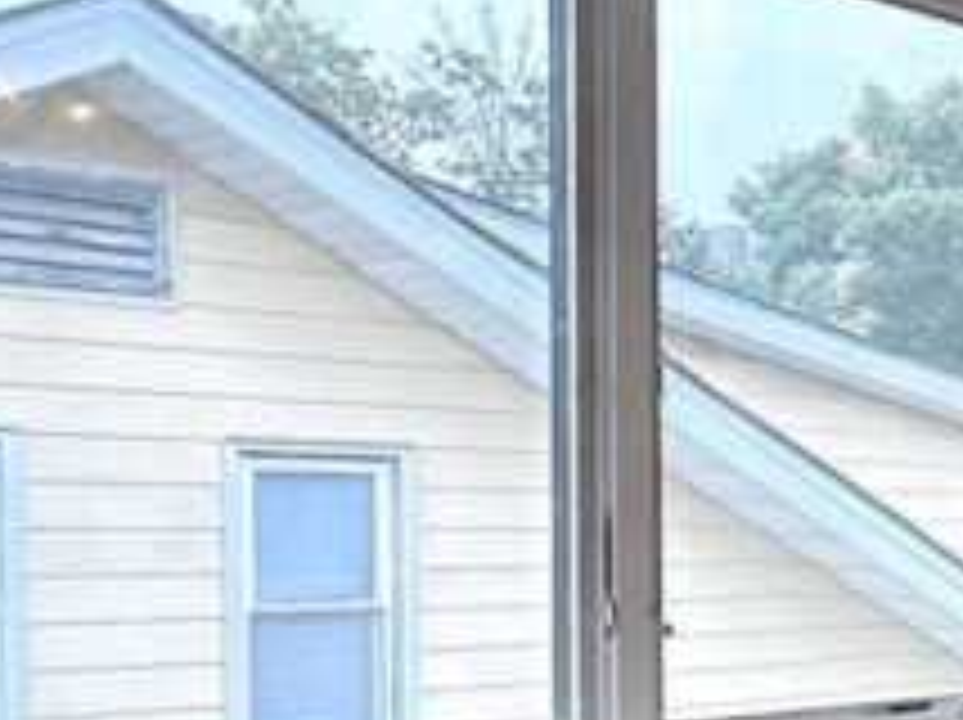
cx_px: 1341
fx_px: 1862
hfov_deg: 24.3
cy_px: 554
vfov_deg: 21.7
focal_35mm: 67
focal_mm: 2.22
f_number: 2.2
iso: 80
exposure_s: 1/120
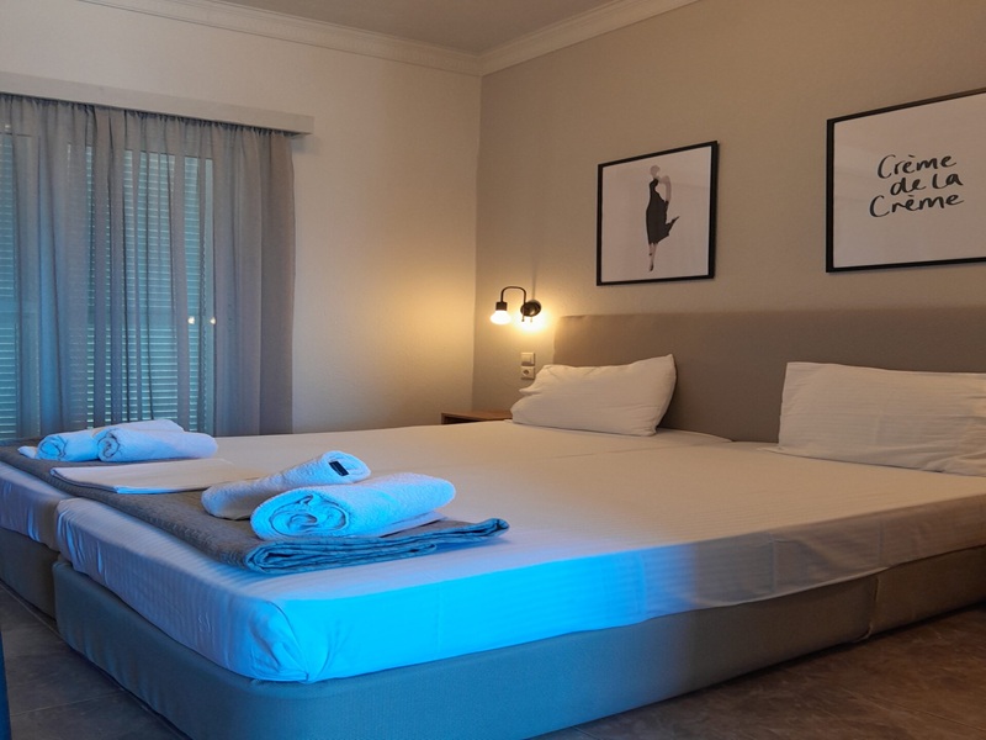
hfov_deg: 67.3
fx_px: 741
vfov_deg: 53.1
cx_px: 493
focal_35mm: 26
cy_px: 370
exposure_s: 1/60
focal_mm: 3.98
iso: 125
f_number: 1.8
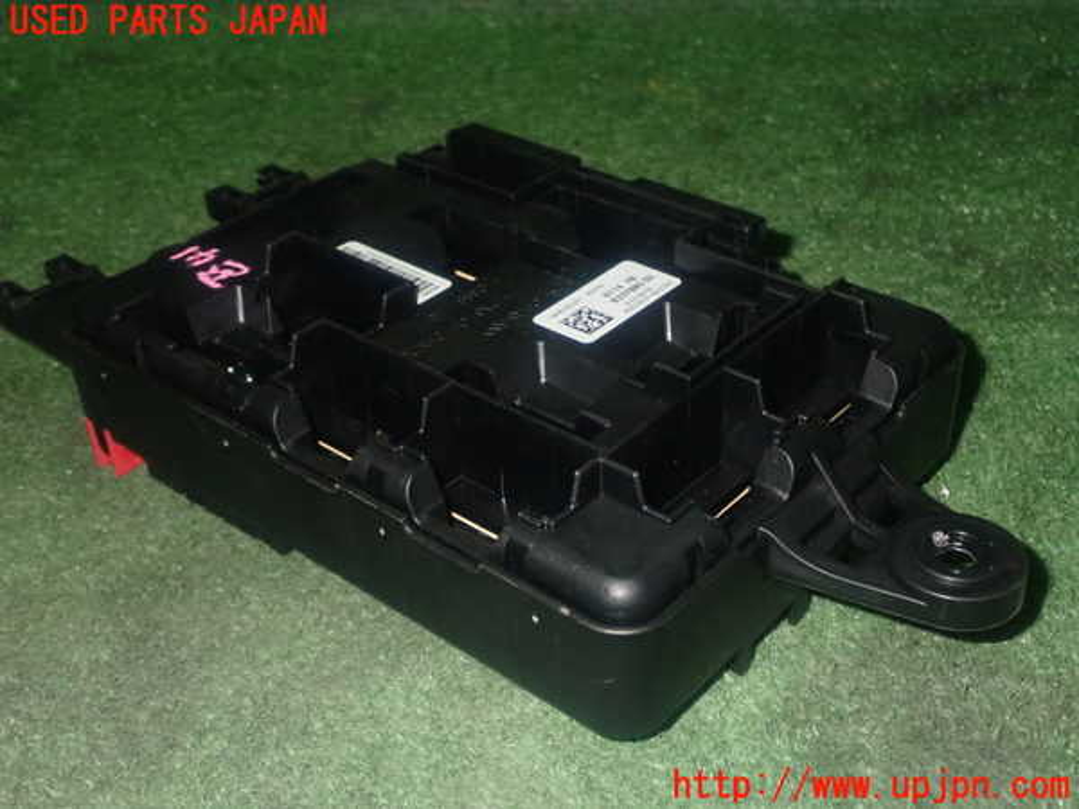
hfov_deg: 40.4
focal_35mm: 47
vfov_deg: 30.9
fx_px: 1465
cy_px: 404
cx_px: 540
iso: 800
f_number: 9
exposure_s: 1/50
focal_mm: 8.4
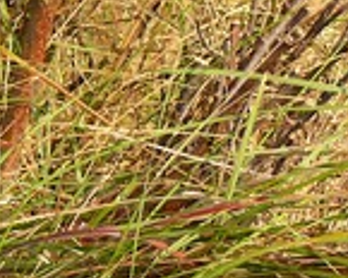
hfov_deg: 2.9
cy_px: -34
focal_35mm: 658
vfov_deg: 2.4
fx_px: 6777
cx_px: -259
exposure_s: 1/200
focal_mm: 27.4
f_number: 4
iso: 100
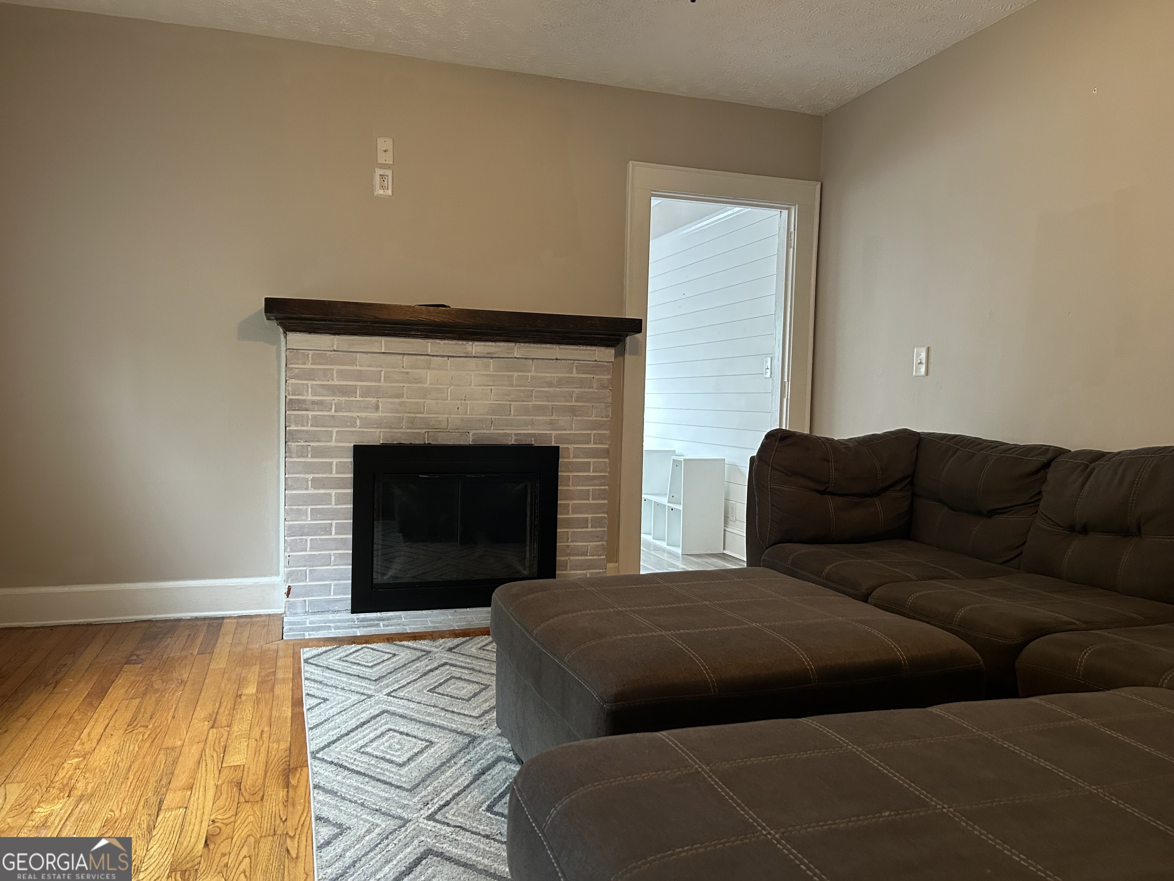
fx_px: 882
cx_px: 587
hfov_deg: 67.3
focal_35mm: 26
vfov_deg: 53.1
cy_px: 440
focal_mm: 5.7
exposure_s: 1/60
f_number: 1.5
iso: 250
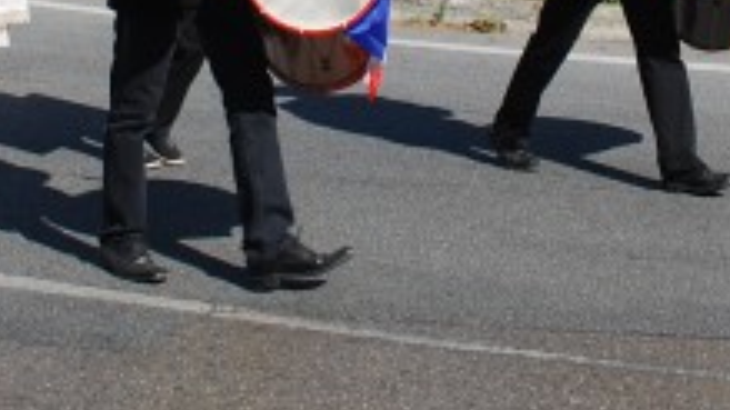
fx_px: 2225
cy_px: -268
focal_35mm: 115
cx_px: 277
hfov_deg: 18.6
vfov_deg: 10.1
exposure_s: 1/250
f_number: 8
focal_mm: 20
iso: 100
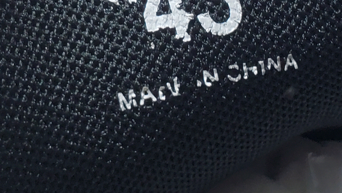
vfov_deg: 10.6
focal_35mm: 111
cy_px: -83
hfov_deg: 19.2
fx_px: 1007
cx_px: 246
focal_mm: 4.3
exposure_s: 1/117
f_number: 2.4
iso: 50
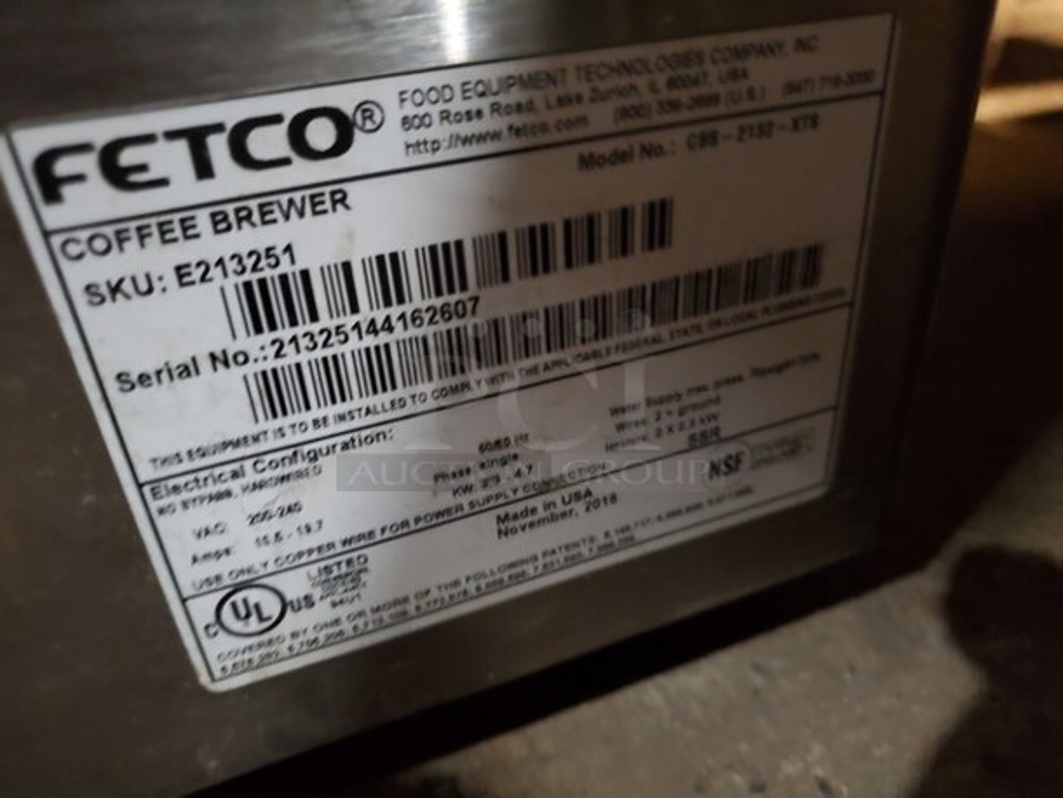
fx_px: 799
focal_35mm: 26
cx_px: 532
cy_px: 399
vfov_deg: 53.1
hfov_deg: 67.3
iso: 1000
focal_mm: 4.3
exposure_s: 1/10
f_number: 1.5
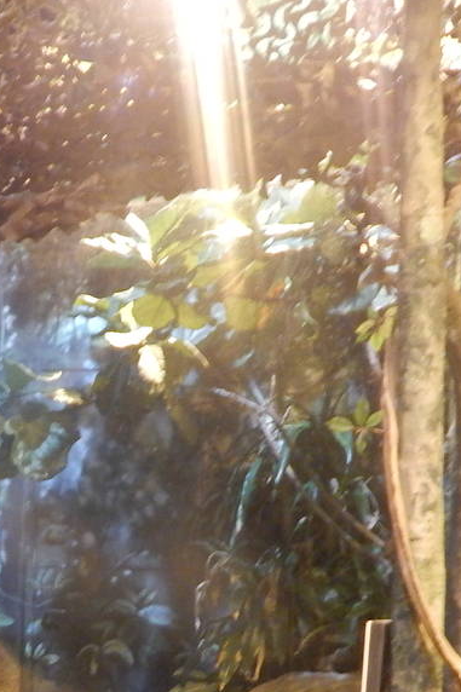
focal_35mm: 64
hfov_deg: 20.2
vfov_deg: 29.7
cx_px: -54
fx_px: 1230
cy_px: 665
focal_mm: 4
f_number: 3
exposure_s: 1/13
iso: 400
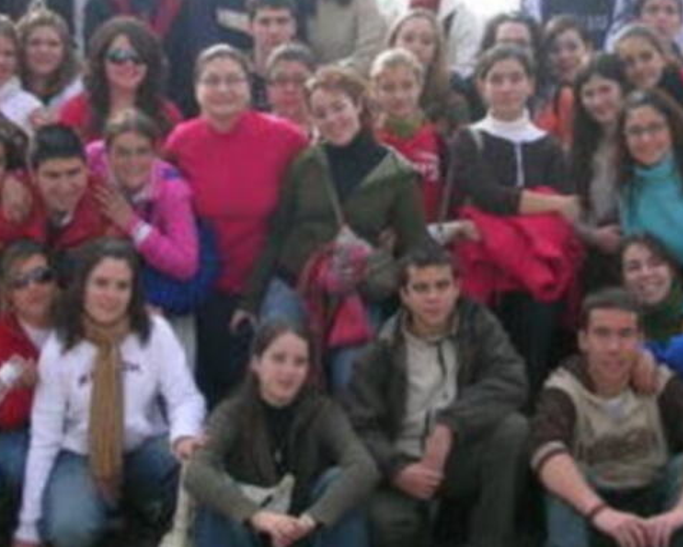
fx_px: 1759
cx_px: 253
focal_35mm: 87
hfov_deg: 21.9
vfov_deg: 17.7
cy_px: 297
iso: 50
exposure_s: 1/146
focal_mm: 8
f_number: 5.5
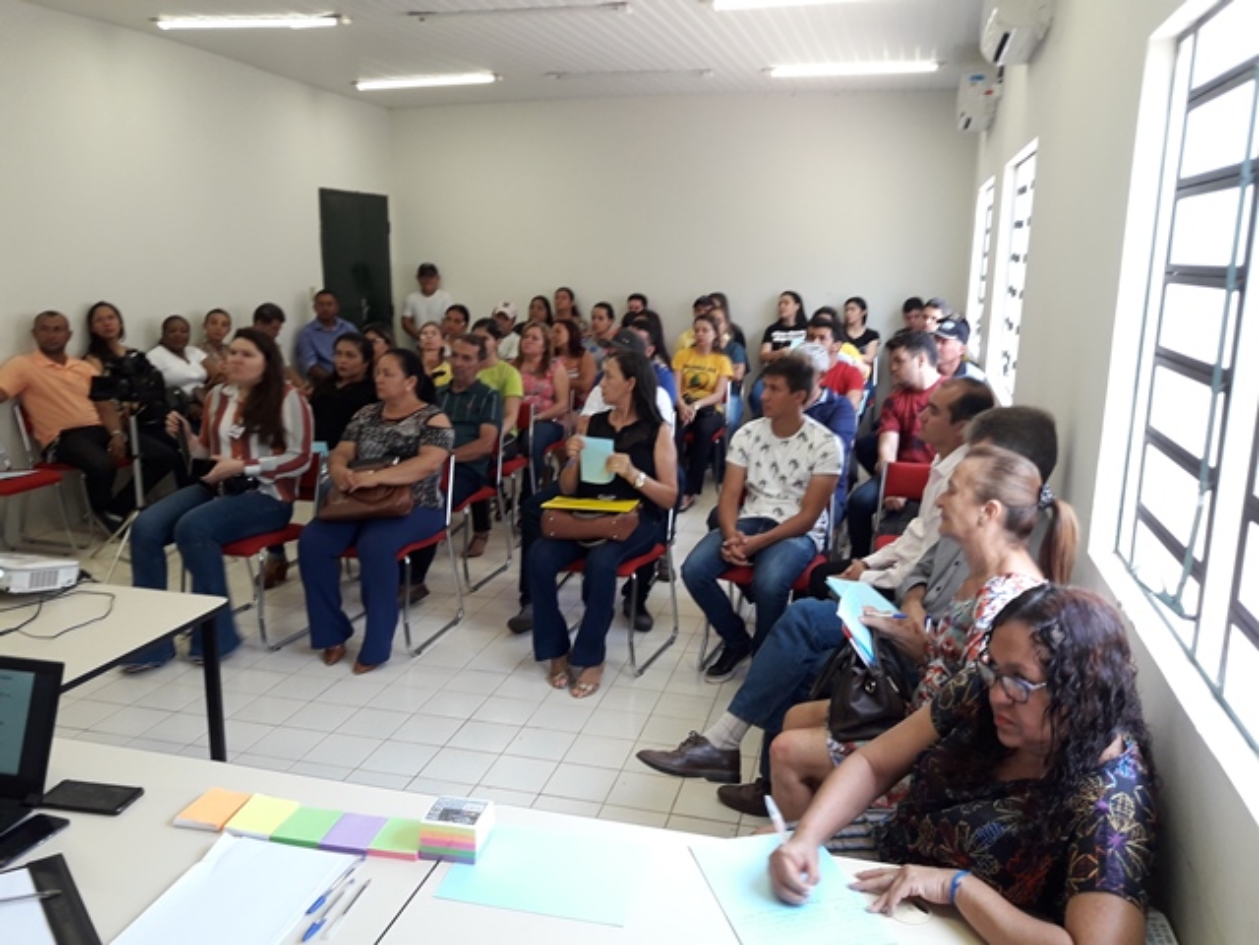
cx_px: 630
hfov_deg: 63.4
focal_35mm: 28
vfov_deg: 49.7
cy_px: 472
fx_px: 1018
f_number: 1.9
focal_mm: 3.7
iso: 50
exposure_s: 1/40
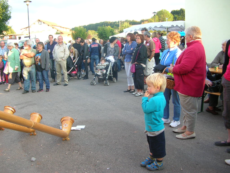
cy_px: 86
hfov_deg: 52.6
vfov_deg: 40.7
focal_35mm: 35
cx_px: 115
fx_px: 233
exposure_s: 1/45.5
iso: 50
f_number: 2.8
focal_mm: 5.8
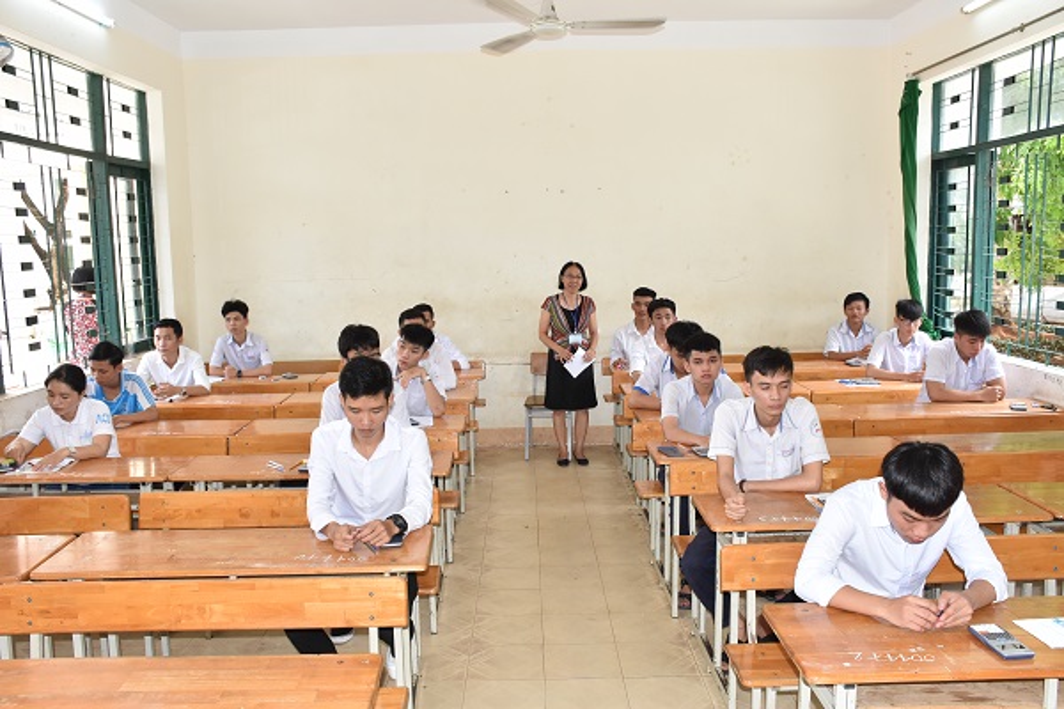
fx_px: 887
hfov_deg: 61.9
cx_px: 532
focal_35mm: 30
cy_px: 354
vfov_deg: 43.6
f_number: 8
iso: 1250
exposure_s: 1/125
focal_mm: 20
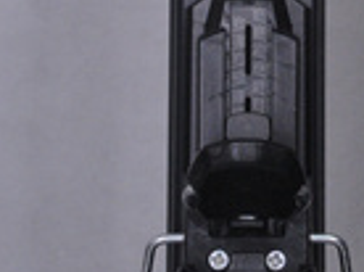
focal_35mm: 329
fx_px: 3454
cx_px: 371
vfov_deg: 4.5
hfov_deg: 6.0
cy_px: -26
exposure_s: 1/125
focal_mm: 70
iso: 3200
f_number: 9.5
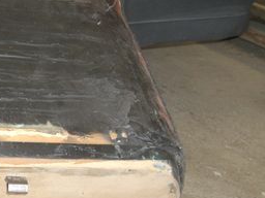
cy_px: 180
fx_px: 727
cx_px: -49
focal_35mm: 95
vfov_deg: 15.4
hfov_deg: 19.5
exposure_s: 1/60
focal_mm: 6.2
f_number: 2.7
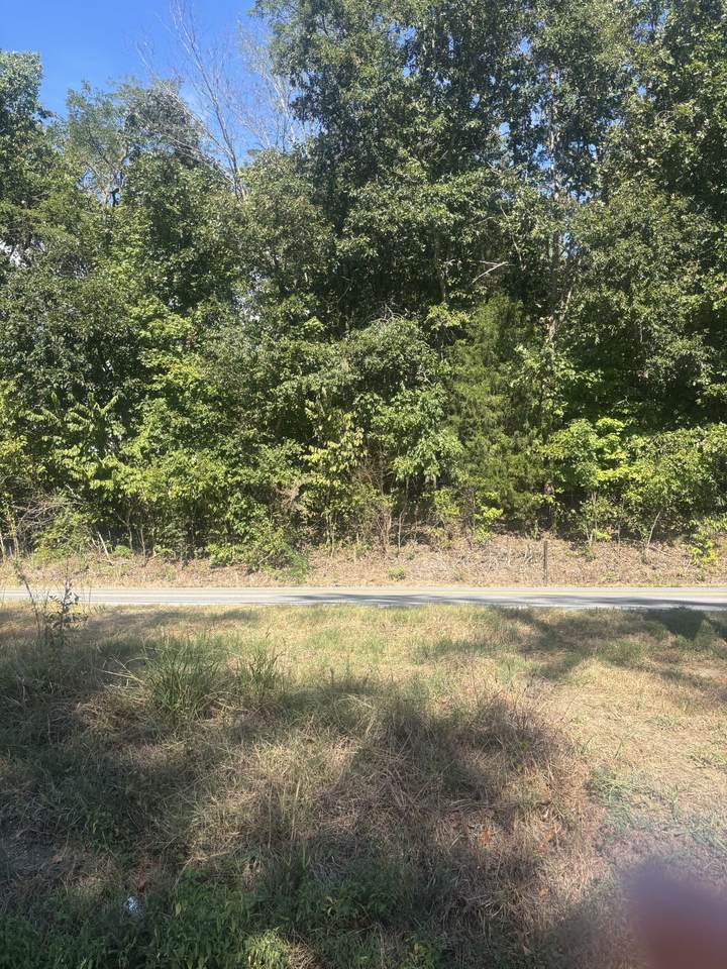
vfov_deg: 67.3
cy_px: 484
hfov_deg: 53.1
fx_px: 728
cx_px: 364
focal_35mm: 26
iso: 50
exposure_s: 1/1164
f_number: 1.6
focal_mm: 5.96
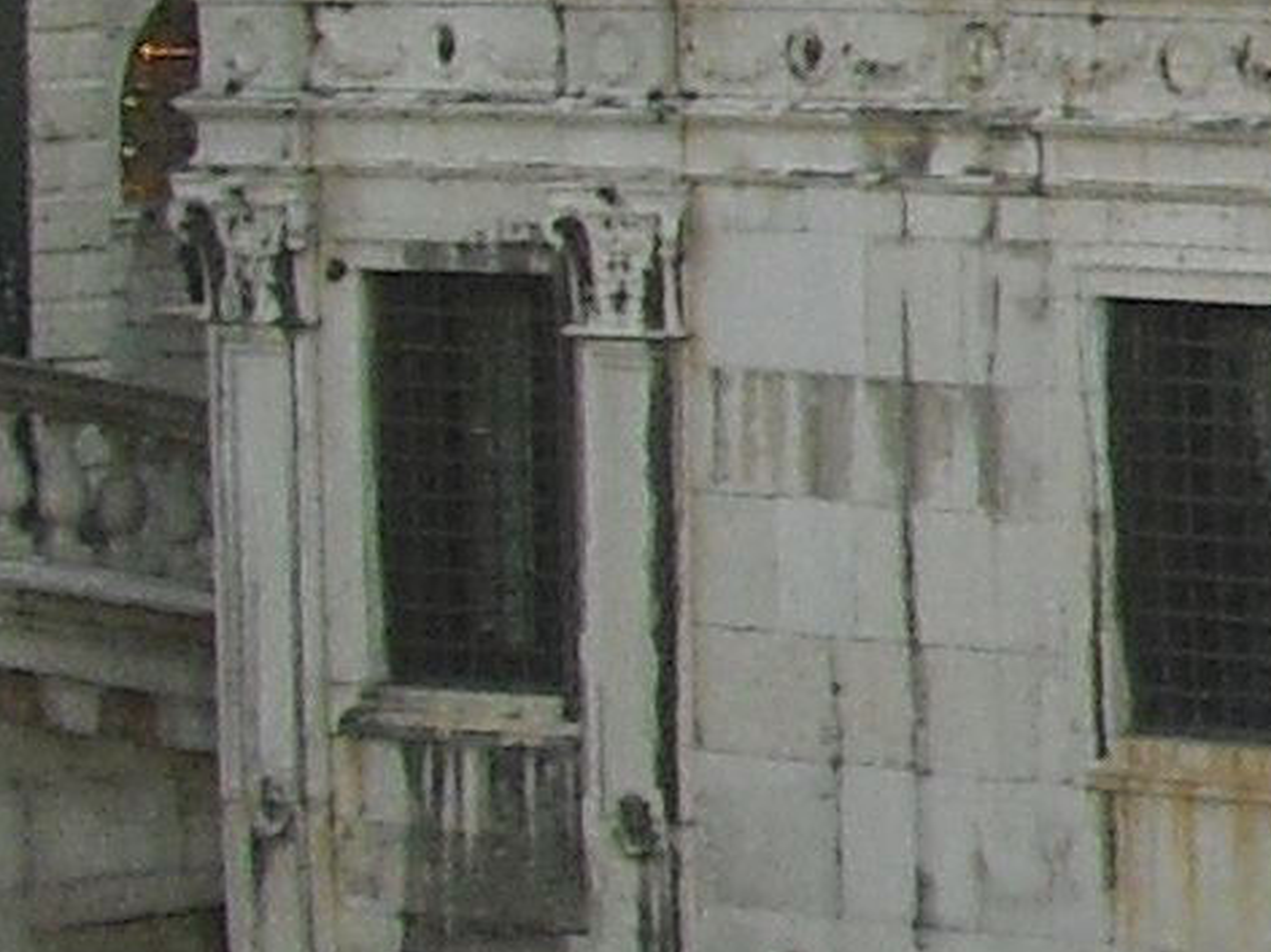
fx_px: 10241
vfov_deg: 5.3
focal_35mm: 279
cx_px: 4204
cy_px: -289
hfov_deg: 6.3
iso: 100
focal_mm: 6.2
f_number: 2.8
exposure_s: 1/320
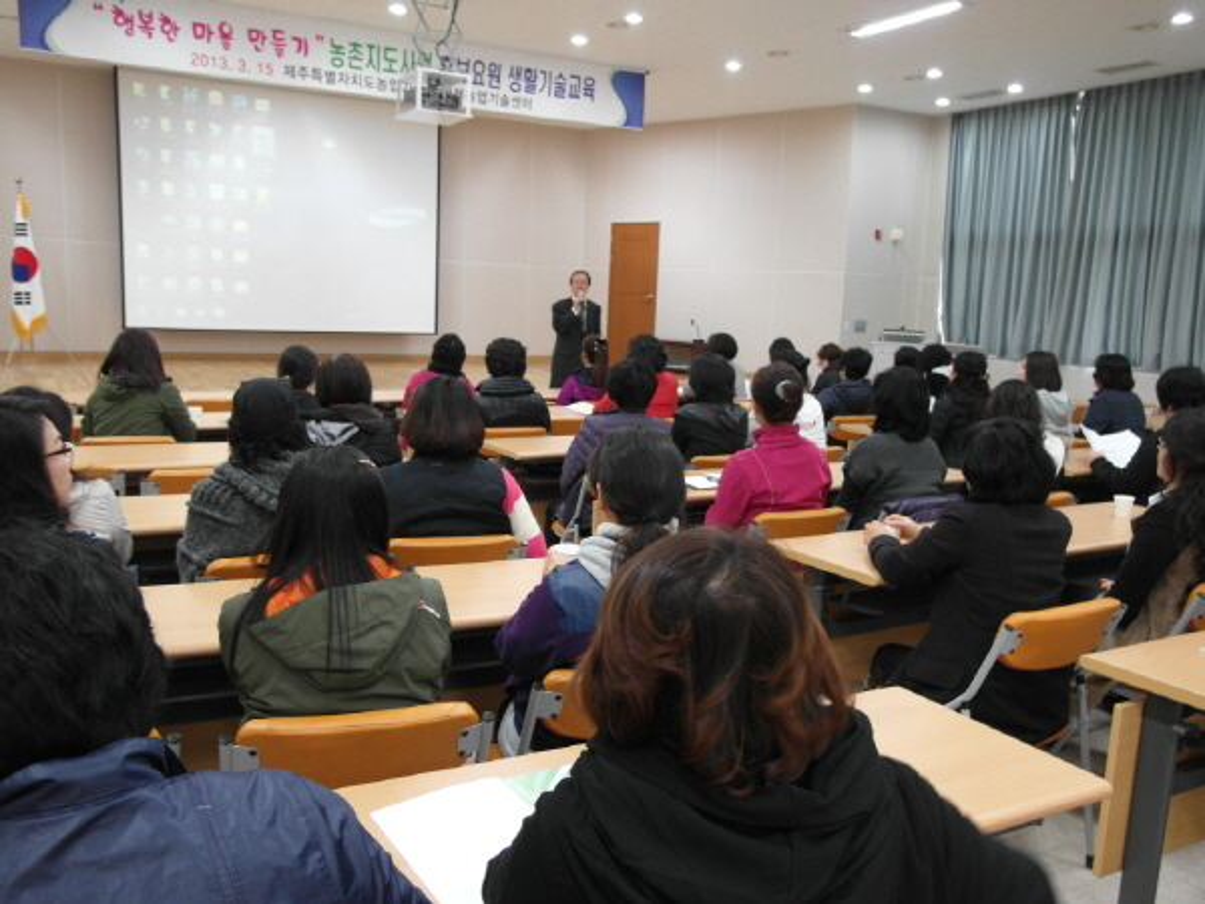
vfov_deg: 46.8
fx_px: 1044
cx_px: 602
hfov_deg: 60.0
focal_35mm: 30
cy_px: 452
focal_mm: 6.5
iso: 200
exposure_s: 1/30
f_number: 2.4
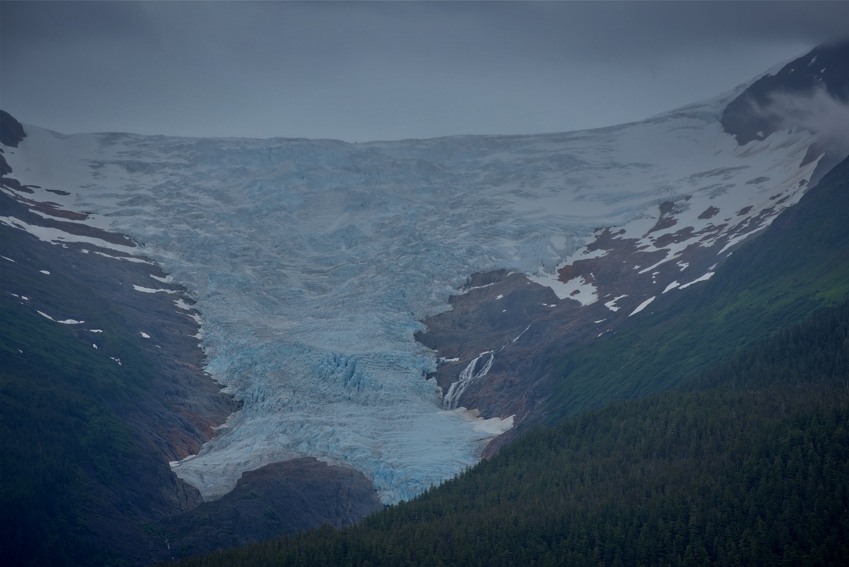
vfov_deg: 8.3
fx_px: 3892
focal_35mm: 165
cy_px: 284
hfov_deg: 12.4
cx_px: 424
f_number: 10
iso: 100
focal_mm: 165
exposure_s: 1/400
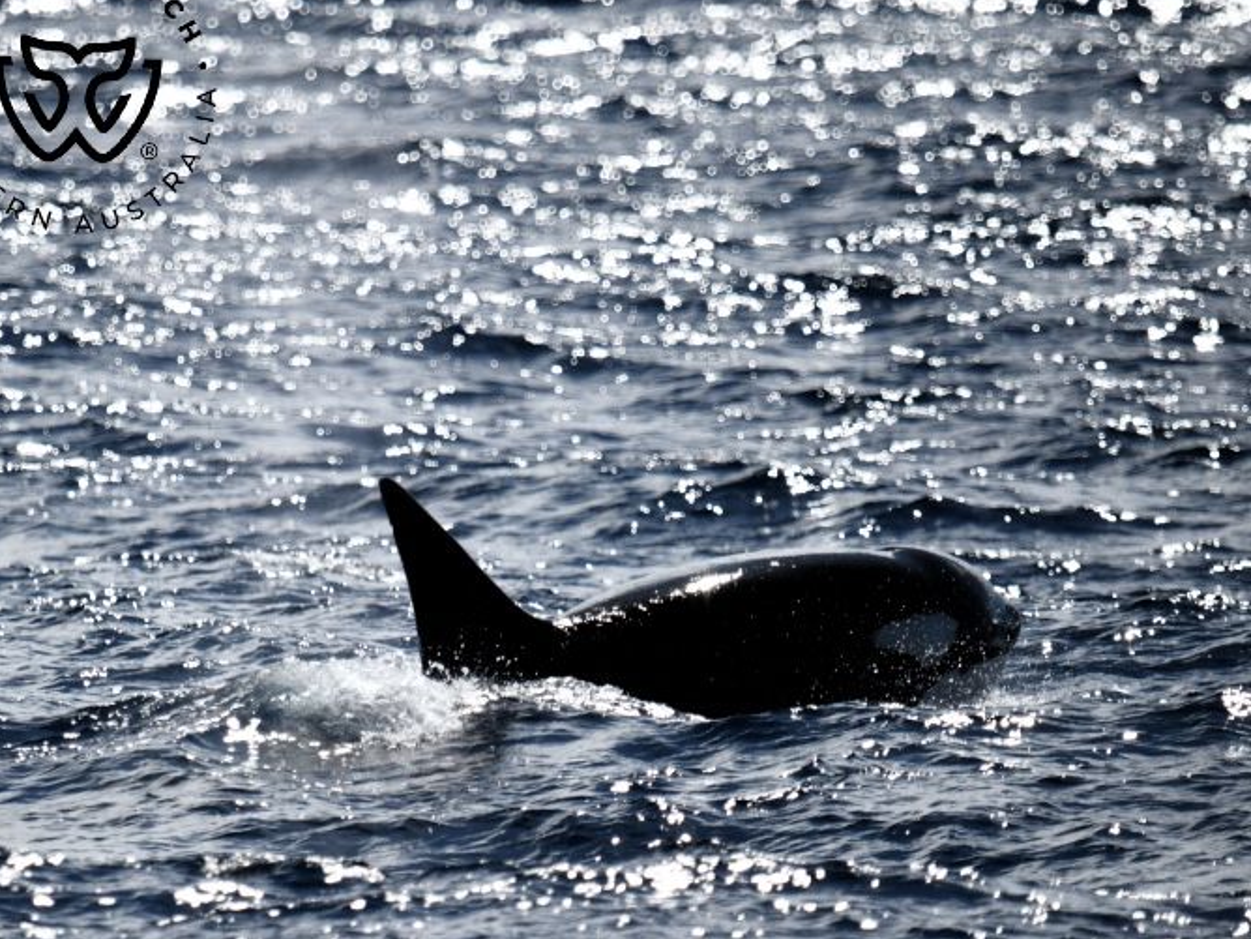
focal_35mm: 576
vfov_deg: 2.6
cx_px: 685
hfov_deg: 3.4
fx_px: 20816
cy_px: 453
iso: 450
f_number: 6.3
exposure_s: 1/8000
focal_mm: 500
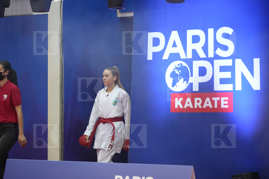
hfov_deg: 15.0
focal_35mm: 137
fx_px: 1023
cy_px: 90
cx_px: 134
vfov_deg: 10.0
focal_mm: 137
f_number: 2.8
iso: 8000
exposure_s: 1/1000
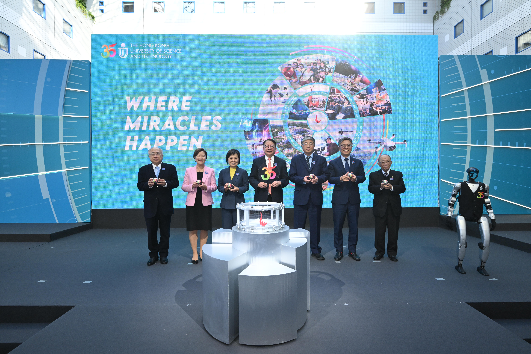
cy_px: 177
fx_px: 273
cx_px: 266
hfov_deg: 88.4
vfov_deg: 65.9
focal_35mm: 18
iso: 1000
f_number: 7.1
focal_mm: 18.5
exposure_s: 1/200
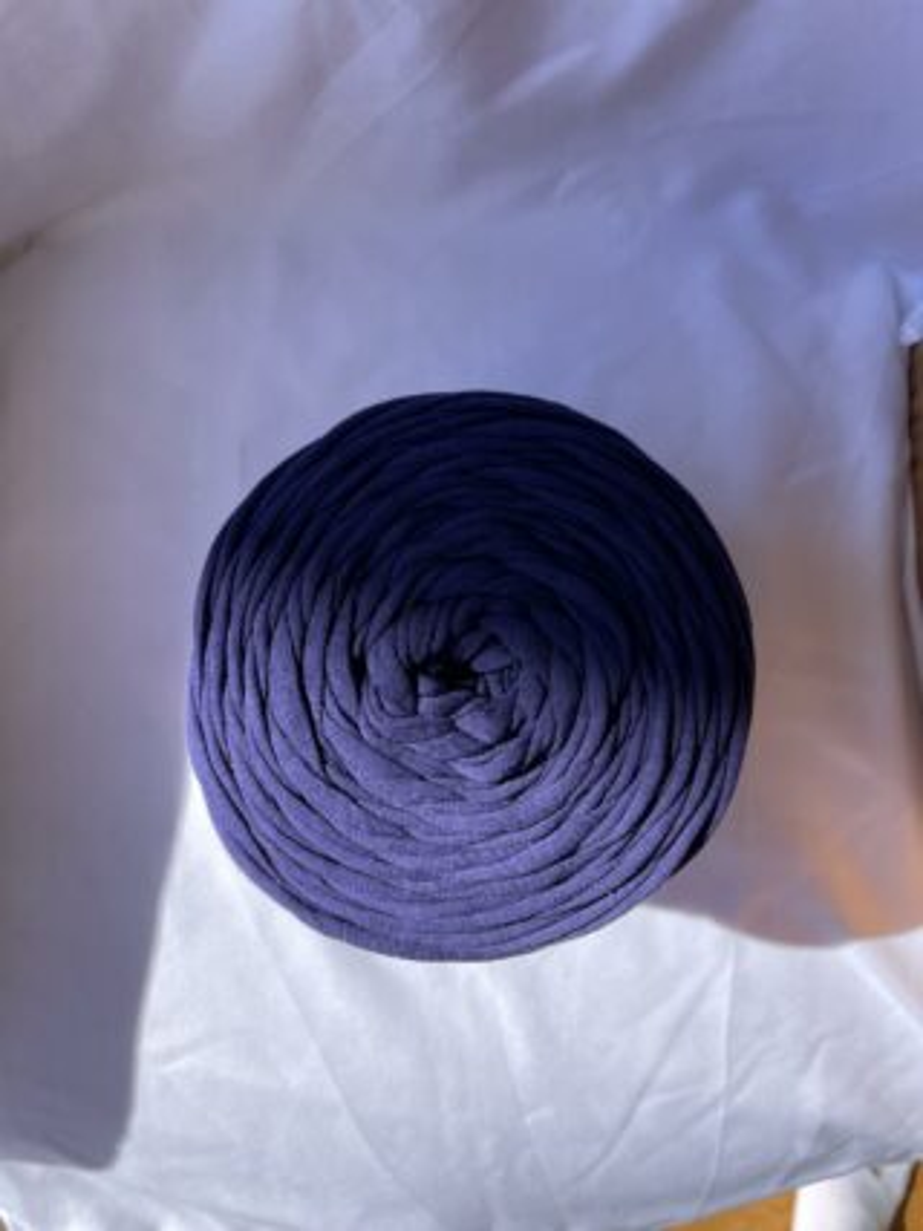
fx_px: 925
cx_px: 462
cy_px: 616
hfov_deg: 53.0
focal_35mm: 26
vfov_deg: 67.3
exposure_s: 1/1350
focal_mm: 4.2
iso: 32
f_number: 1.6
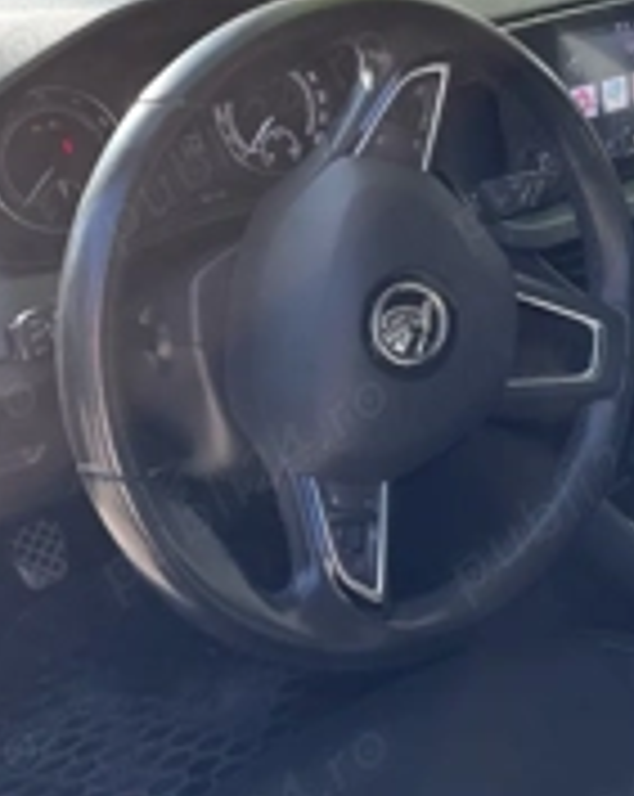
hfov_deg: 28.5
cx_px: 333
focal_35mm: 53
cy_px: 189
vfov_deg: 34.6
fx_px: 1246
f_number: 1.78
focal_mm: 6.86
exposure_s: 1/729
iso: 80
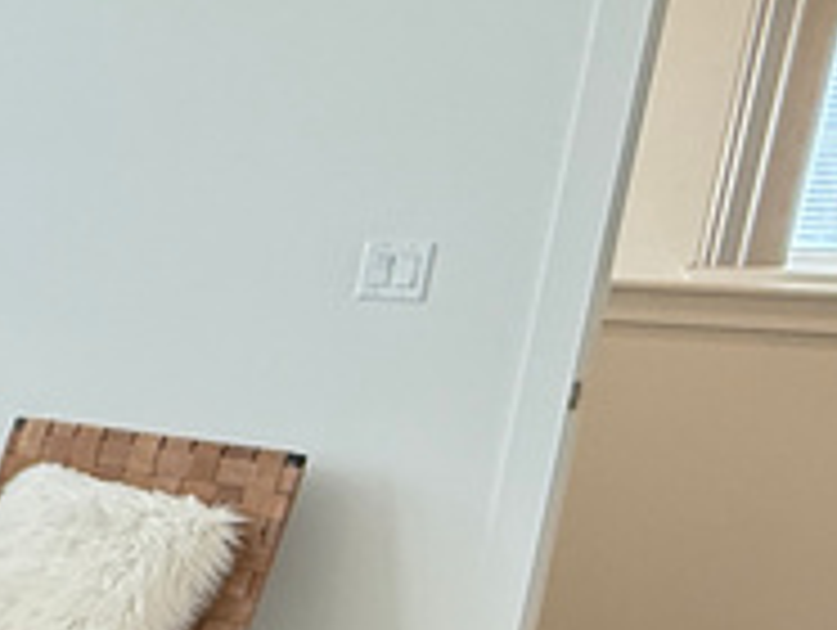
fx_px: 1864
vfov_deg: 18.6
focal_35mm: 77
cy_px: 639
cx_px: -828
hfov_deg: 17.8
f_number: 2.2
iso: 250
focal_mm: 2.22
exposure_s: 1/120
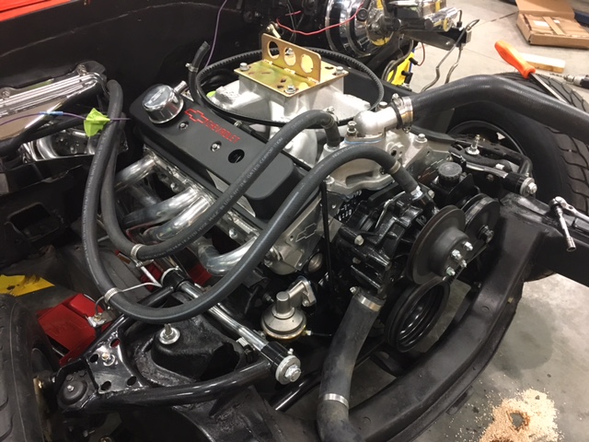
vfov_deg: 48.2
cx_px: 294
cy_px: 221
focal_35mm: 29
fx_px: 493
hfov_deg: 61.7
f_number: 2.2
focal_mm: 4.15
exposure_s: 1/30
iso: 200
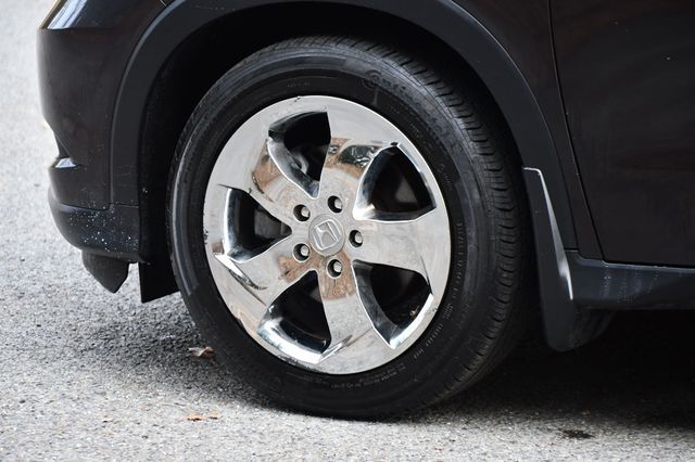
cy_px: 231
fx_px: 2952
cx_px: 348
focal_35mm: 153
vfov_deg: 9.0
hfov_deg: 13.4
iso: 450
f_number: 4.8
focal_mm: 102
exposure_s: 1/250
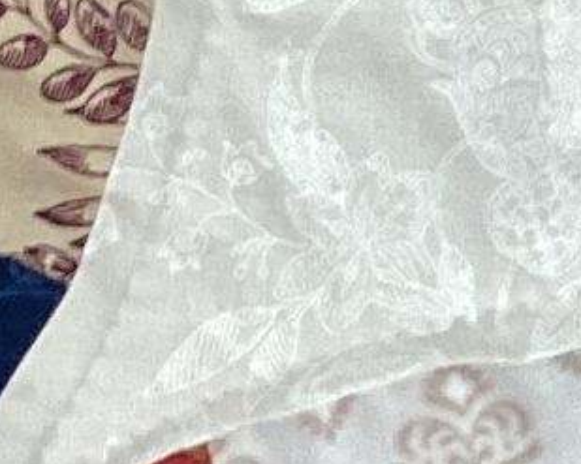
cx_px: 918
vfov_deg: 6.1
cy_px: -218
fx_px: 4315
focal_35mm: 251
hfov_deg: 7.5
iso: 80
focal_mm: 3.3
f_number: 2.4
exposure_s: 1/60
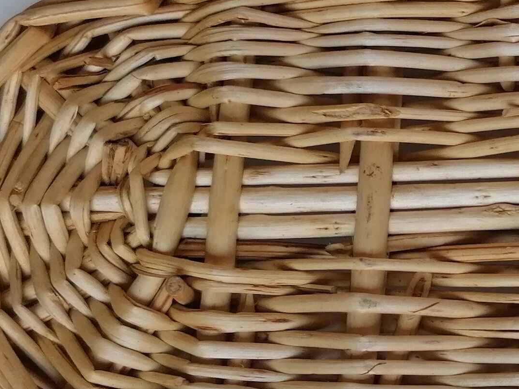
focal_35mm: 101
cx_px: 721
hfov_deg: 17.9
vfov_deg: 14.6
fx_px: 1514
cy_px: 241
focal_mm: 4.75
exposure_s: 1/100
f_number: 1.8
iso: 64
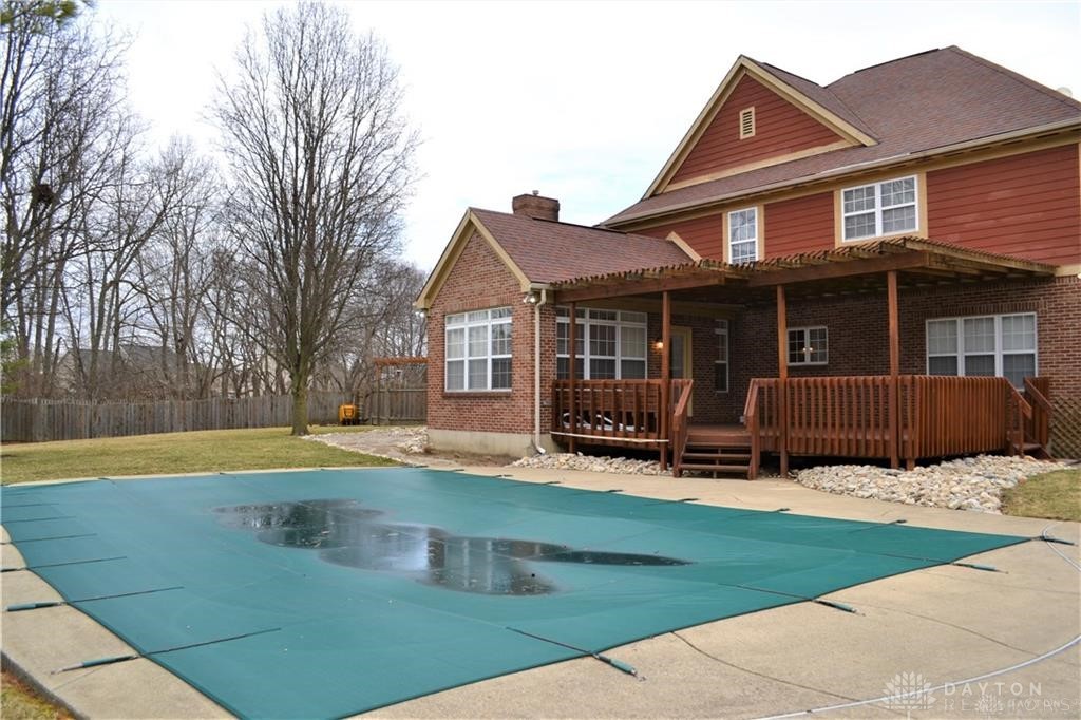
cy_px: 360
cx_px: 540
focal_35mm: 27
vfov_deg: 47.9
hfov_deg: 67.4
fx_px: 810
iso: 100
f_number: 5.6
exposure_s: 1/200
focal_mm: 18
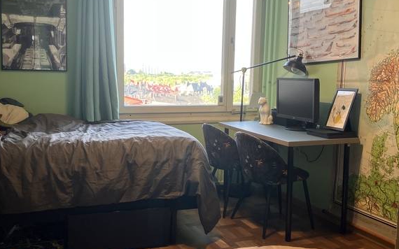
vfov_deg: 32.0
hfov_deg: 49.3
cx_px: 198
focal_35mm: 40
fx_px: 435
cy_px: 124
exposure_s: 1/100
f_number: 1.8
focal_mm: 3.99
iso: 80
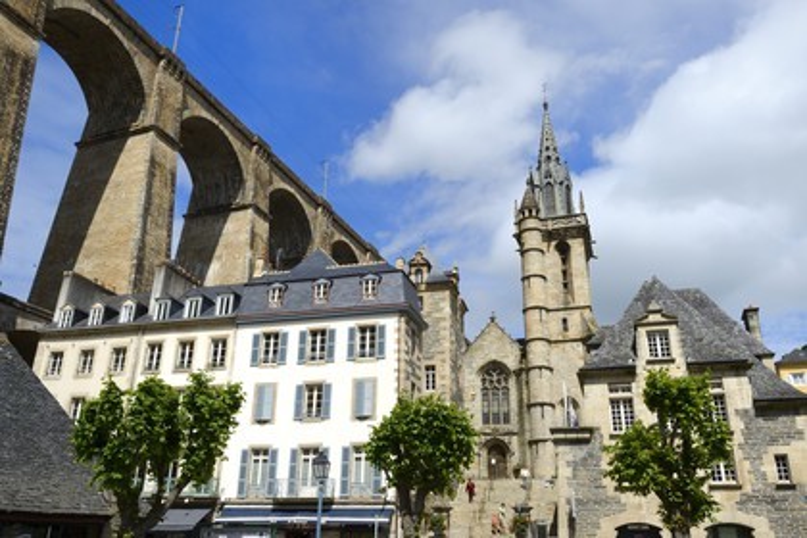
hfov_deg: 60.3
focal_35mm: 31
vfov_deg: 42.3
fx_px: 695
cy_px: 269
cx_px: 404
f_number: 16
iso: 200
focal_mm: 31
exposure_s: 1/200
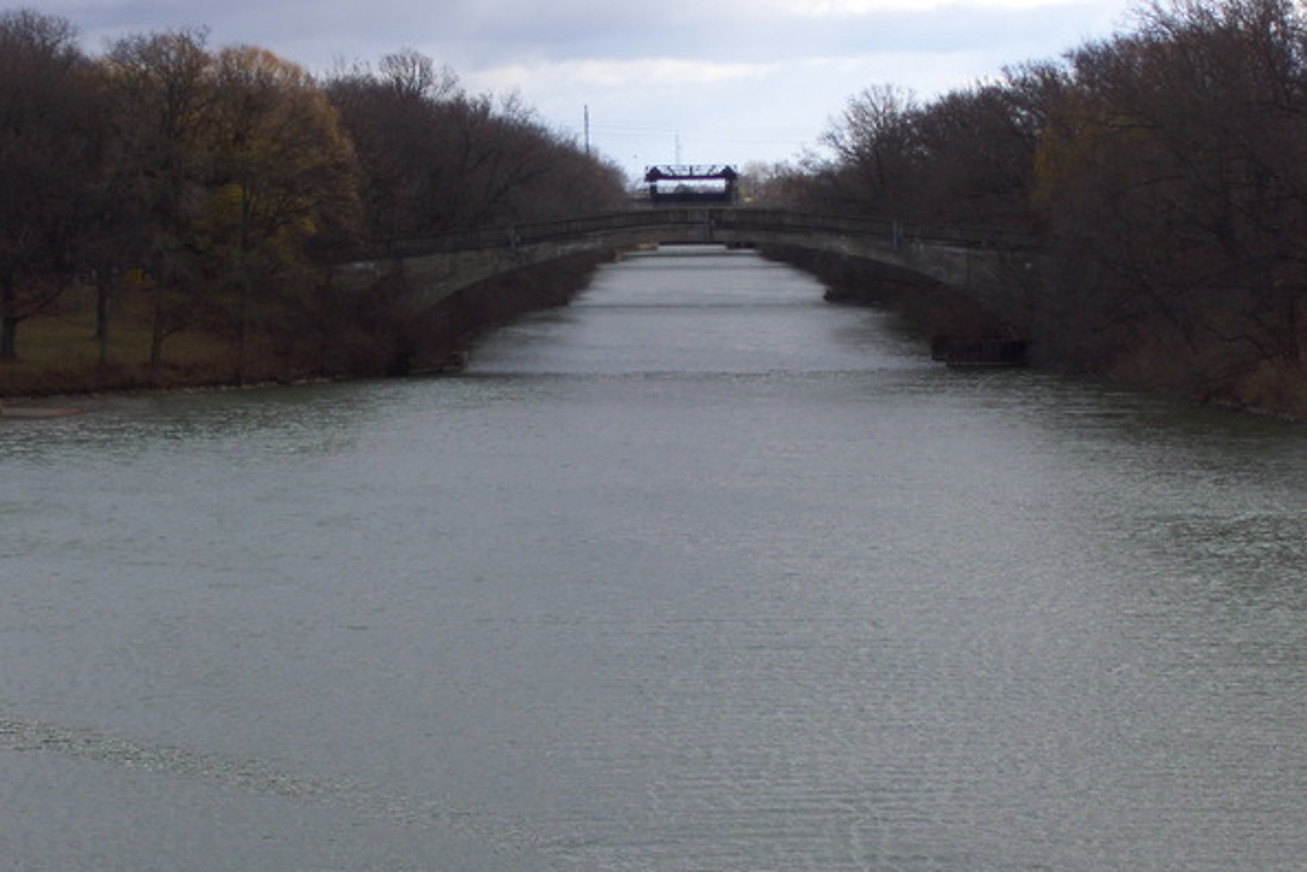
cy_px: 441
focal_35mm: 113
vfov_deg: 12.1
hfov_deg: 18.1
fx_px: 4103
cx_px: 652
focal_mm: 18
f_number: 4.6
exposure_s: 1/250
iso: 100
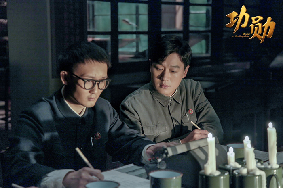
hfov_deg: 19.5
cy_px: 94
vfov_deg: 13.0
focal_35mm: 105
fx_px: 825
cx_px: 142
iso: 500
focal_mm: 105
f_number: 5
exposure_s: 1/500
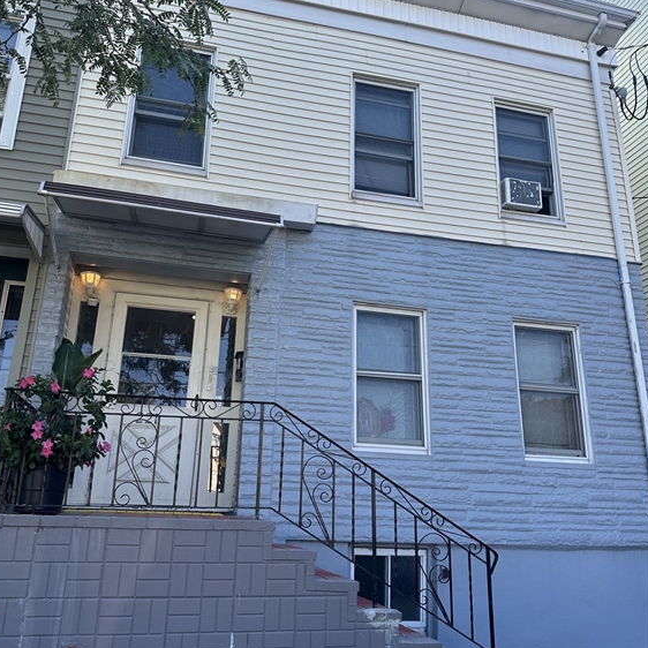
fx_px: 614
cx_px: 321
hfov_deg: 55.6
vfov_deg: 55.6
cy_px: 319
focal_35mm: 29
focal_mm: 6.86
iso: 80
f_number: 1.78
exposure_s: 1/989
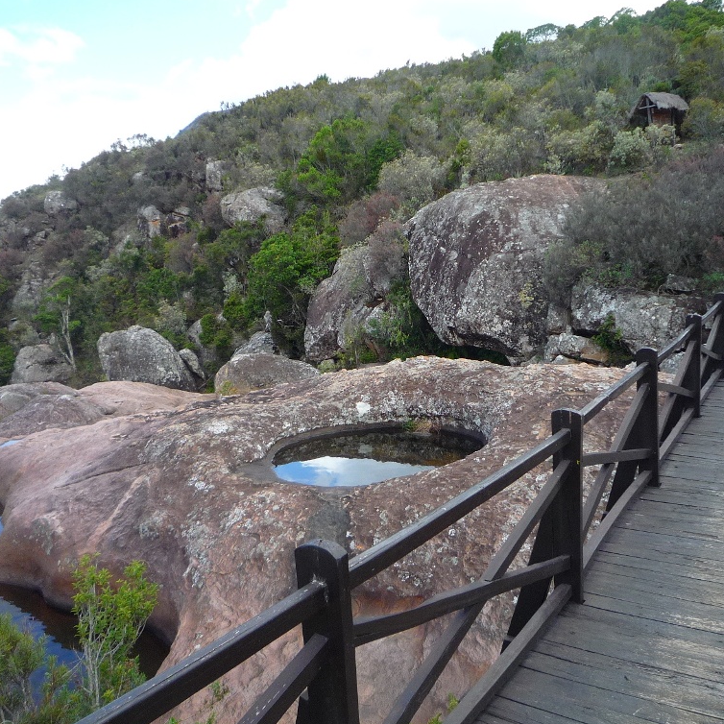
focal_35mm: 30
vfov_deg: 54.0
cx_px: 373
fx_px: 710
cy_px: 364
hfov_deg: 54.0
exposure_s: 1/400
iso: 100
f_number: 2.8
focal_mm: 4.4
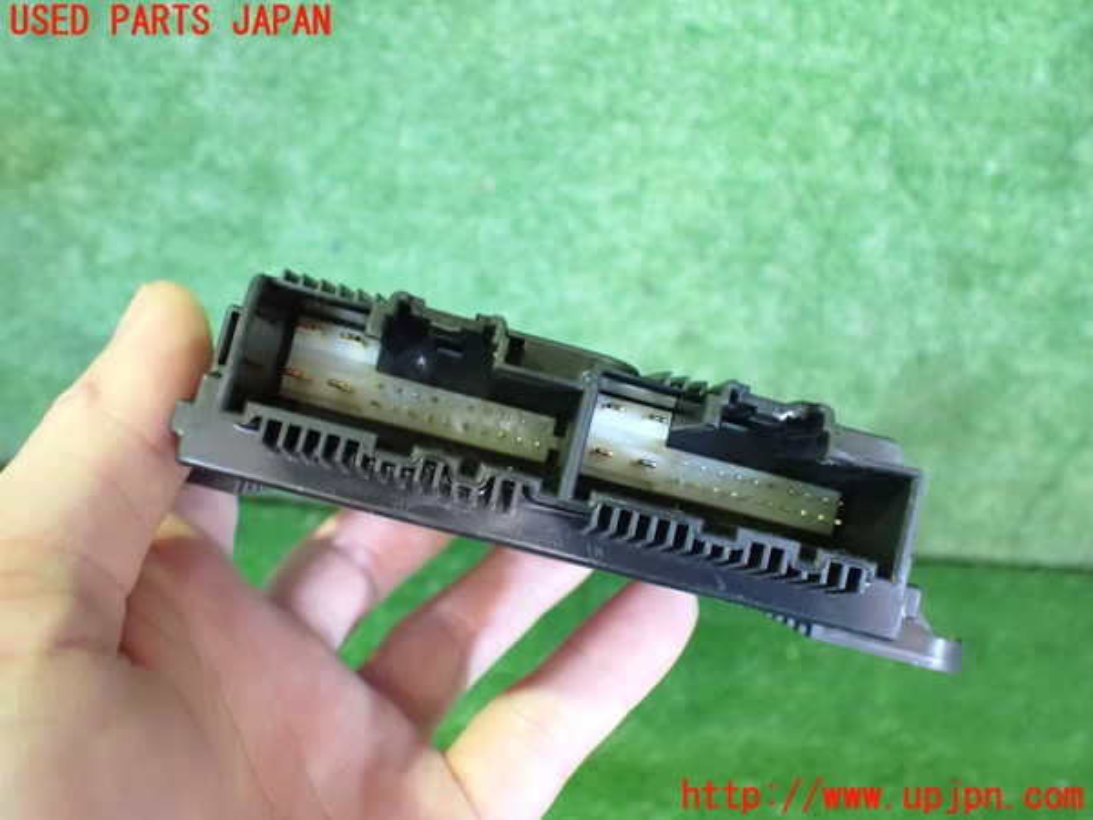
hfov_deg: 60.0
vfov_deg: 46.8
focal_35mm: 30
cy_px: 410
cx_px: 546
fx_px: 947
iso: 1600
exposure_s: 1/30
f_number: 2.3
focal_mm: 5.4
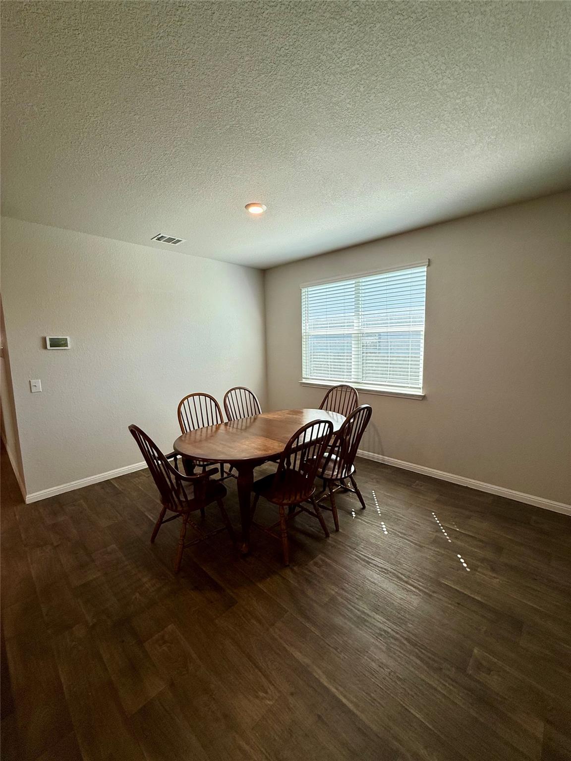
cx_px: 286
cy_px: 380
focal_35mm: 14
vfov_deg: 102.1
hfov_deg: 85.7
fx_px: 308
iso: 80
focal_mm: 2.22
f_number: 2.2
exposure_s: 1/120
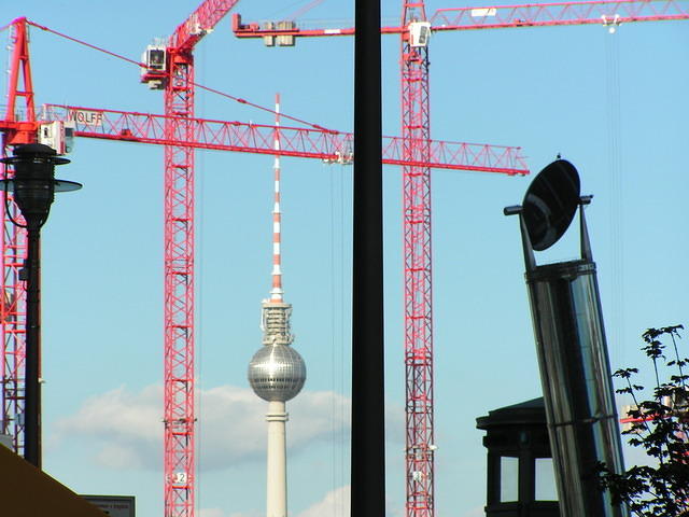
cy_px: 258
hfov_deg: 7.6
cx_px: 344
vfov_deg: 5.7
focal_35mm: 259
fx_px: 5155
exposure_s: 1/400
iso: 50
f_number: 5
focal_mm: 43
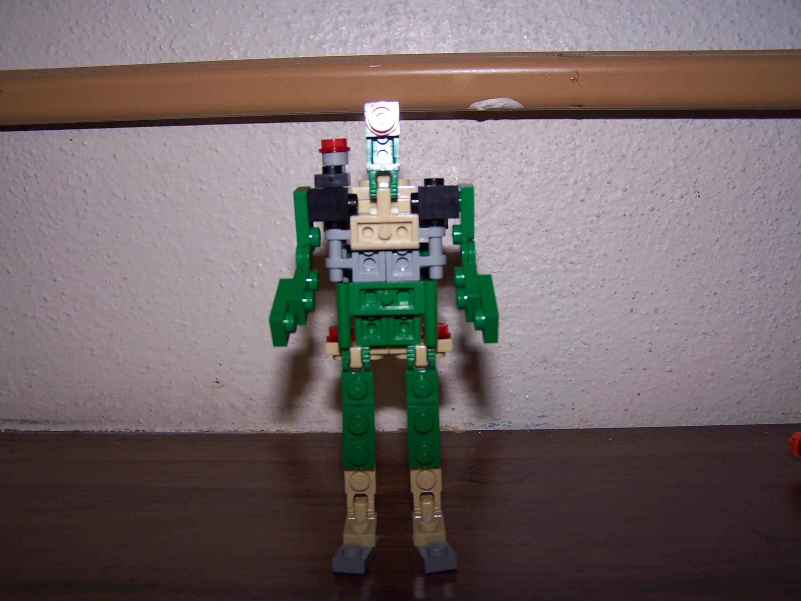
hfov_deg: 49.0
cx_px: 400
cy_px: 300
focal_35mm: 38
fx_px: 879
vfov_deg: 37.7
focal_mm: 6.3
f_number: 2.8
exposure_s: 1/60
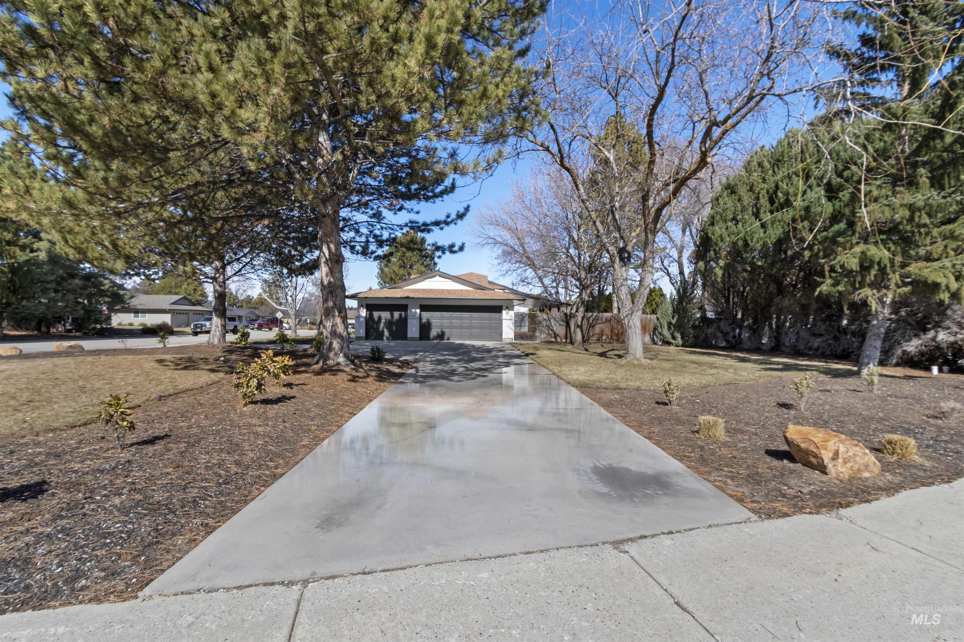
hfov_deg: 100.4
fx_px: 402
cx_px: 482
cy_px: 321
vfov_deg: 77.3
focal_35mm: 15
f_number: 11
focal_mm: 10
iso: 320
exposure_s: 1/80
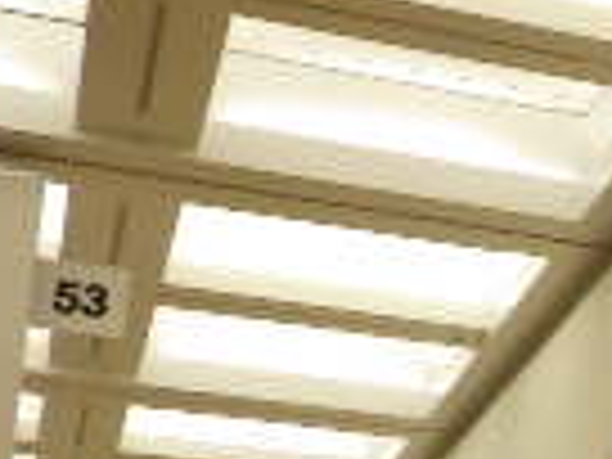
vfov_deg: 11.0
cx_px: 1310
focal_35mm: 132
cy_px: 554
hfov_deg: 12.7
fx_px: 2334
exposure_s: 1/80
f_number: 3.5
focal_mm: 5
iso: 125
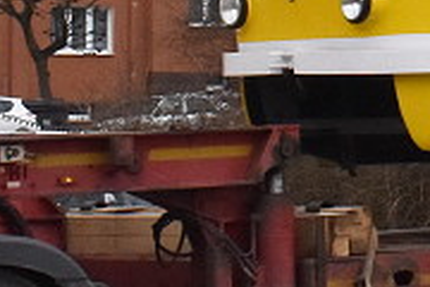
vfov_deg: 5.5
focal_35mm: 247
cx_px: 743
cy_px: -159
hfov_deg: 8.1
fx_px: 2948
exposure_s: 1/800
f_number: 14
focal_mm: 29
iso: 1250
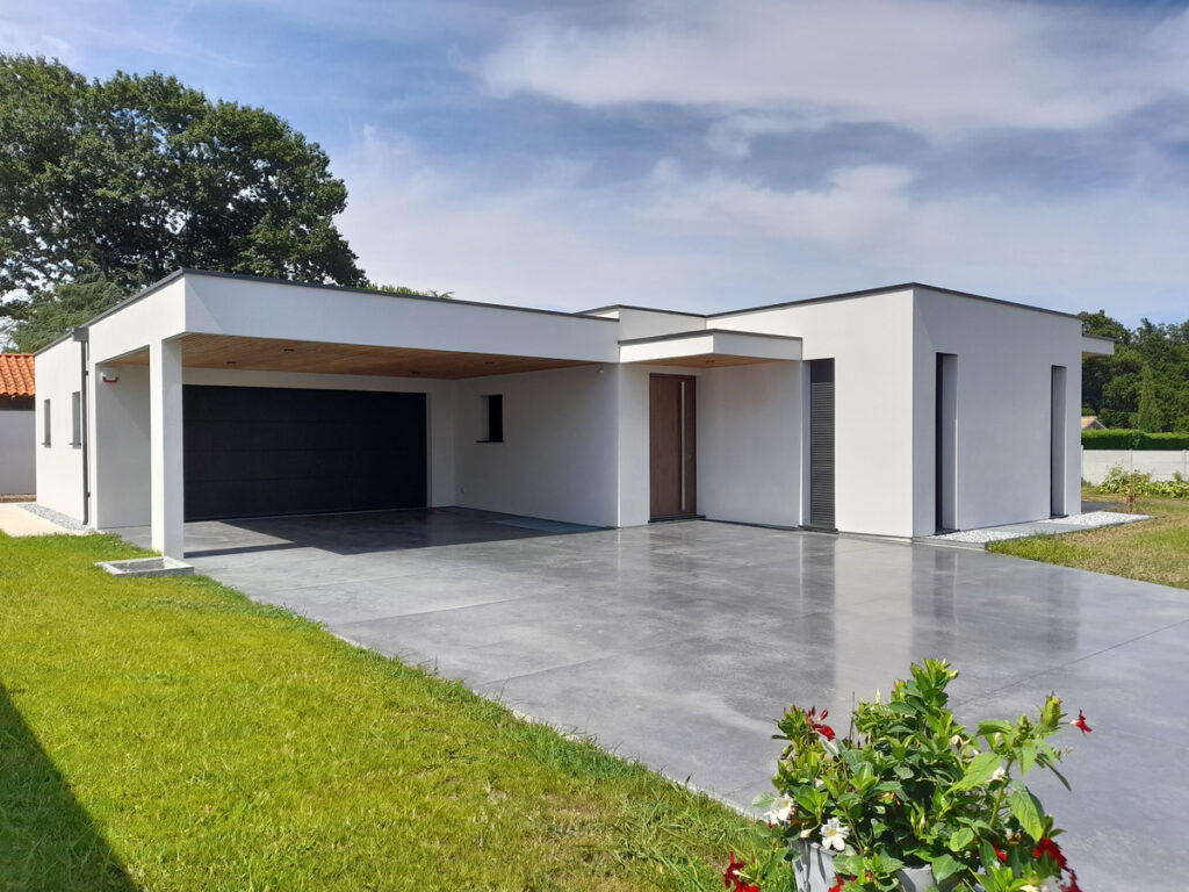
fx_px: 859
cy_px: 446
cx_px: 594
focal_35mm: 25
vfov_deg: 54.9
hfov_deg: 69.4
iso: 20
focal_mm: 4.6
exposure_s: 1/969
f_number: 2
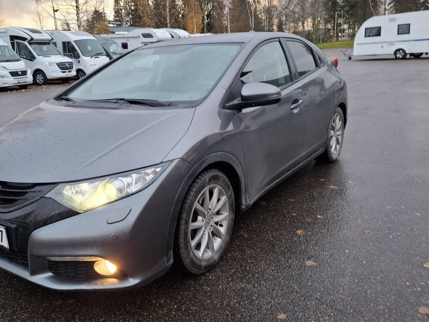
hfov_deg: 59.2
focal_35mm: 30
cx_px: 159
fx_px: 372
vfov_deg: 46.7
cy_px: 141
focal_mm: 5.54
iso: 80
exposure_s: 1/100
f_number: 1.8
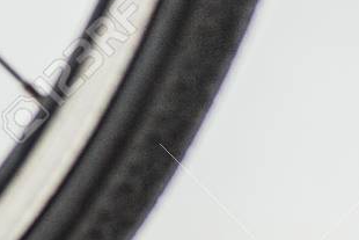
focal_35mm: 440
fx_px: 4390
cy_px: 447
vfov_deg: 3.1
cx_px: -140
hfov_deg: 4.7
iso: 500
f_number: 3
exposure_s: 1/125
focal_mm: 105
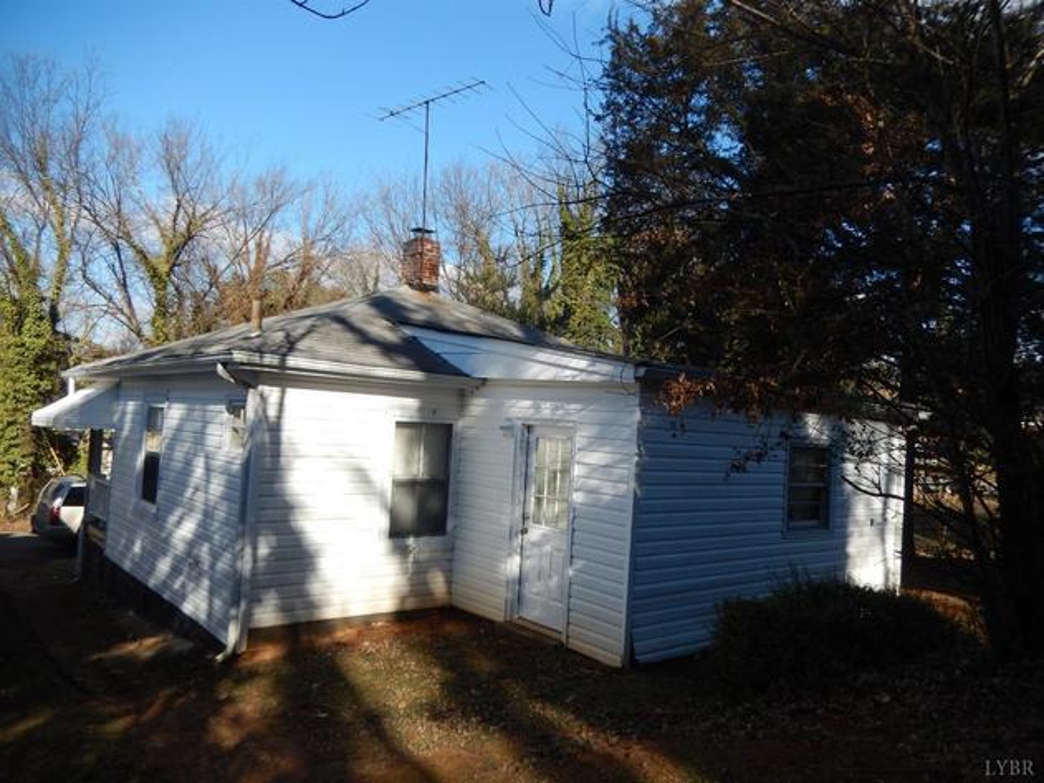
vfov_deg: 54.9
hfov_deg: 69.4
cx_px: 522
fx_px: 754
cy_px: 392
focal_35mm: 25
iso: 125
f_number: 3.4
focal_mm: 4.5
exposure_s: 1/800
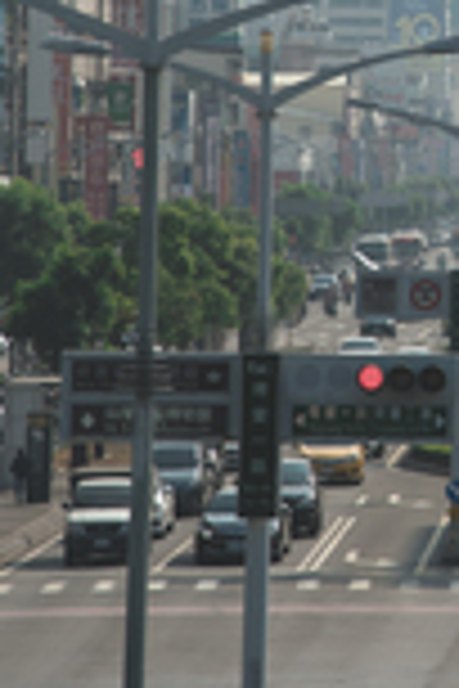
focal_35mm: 353
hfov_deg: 3.9
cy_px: 25
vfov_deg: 5.8
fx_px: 6751
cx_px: 626
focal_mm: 120
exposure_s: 1/800
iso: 200
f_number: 8
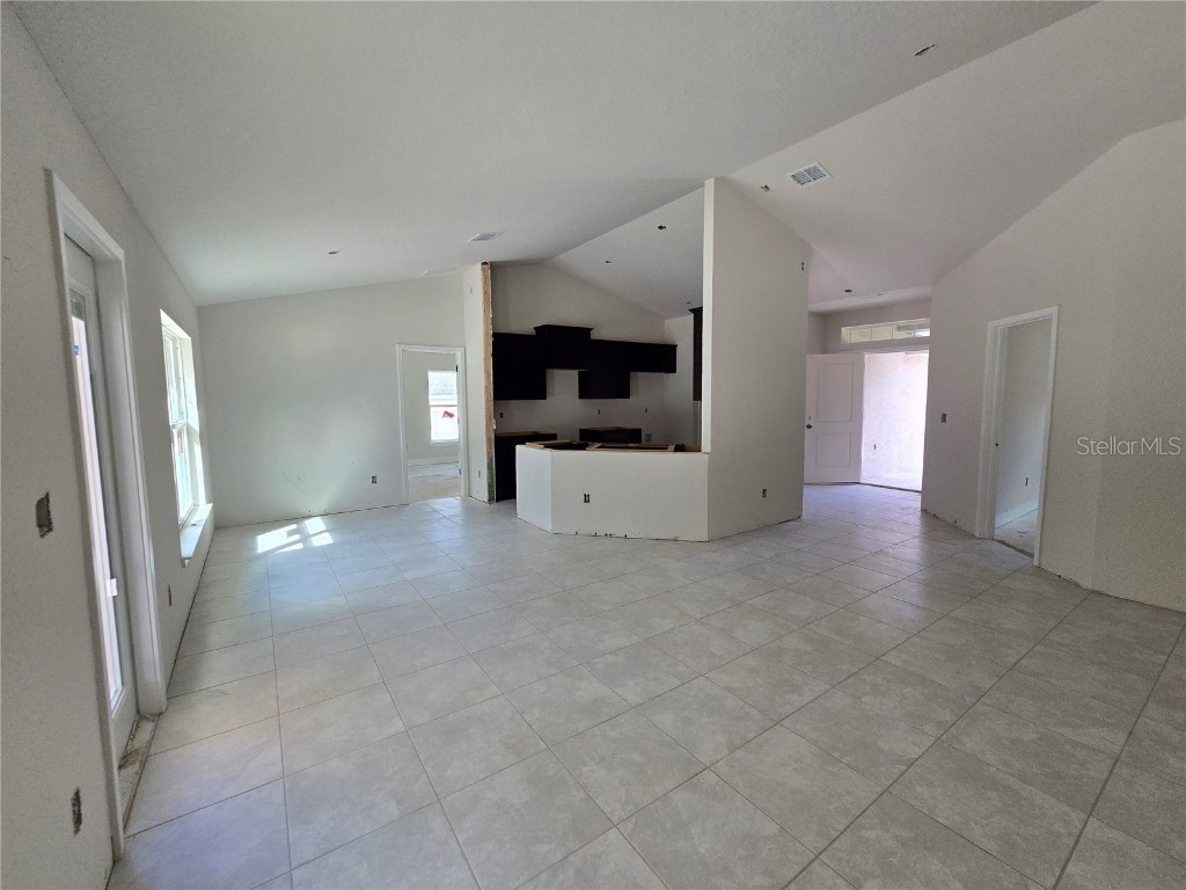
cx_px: 593
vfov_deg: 89.9
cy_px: 445
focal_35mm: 13
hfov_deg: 106.2
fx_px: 445
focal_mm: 2.2
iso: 80
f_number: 2.2
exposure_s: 1/120
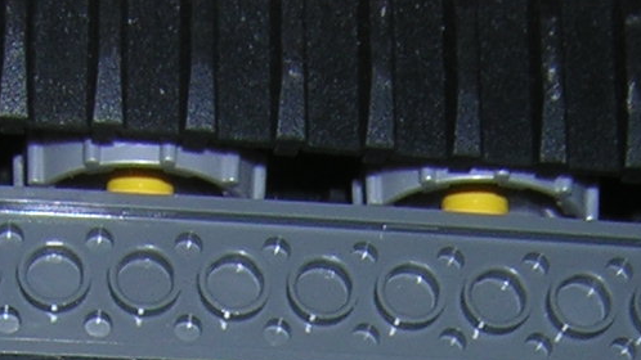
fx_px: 2141
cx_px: 366
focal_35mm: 126
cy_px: 737
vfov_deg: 9.0
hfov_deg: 17.0
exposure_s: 1/60.1
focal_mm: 4.7
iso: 100
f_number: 5.2
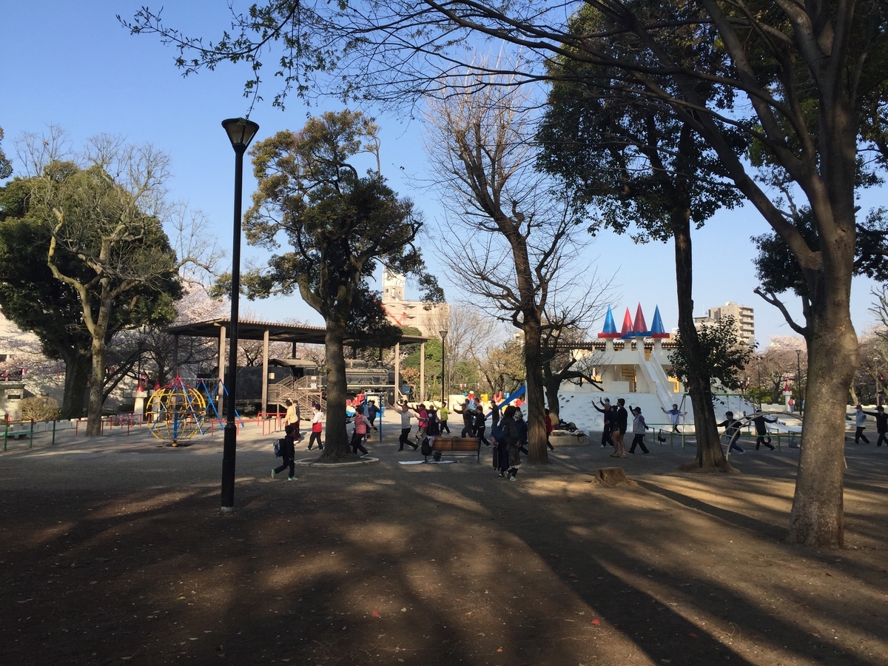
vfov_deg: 48.2
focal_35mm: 29
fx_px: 744
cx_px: 444
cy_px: 333
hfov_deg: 61.7
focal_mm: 4.15
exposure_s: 1/1236
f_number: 2.2
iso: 32
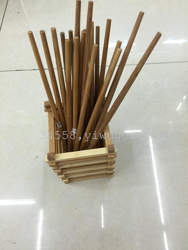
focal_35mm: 29
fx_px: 210
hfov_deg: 48.2
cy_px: 125
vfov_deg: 61.7
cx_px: 94
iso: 80
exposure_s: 1/33
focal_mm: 4.15
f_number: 2.2
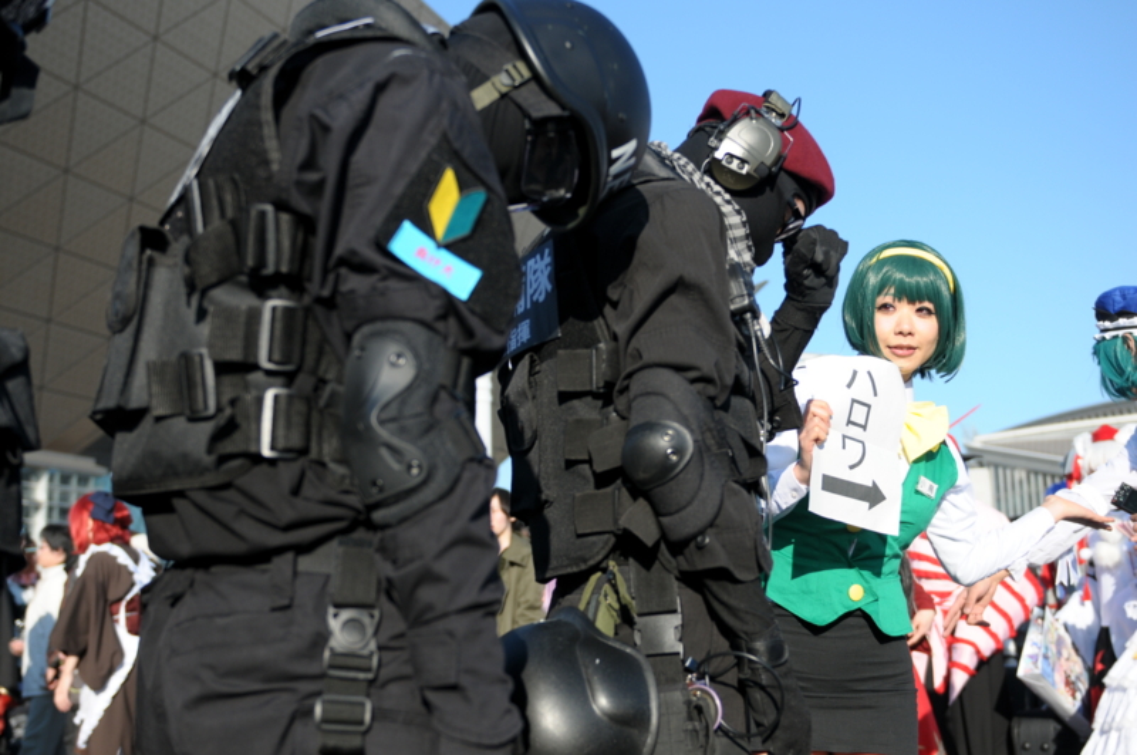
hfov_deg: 42.4
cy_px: 378
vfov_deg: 28.9
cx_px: 568
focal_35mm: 46
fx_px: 1467
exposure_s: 1/2500
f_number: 2.8
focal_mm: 31
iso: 200
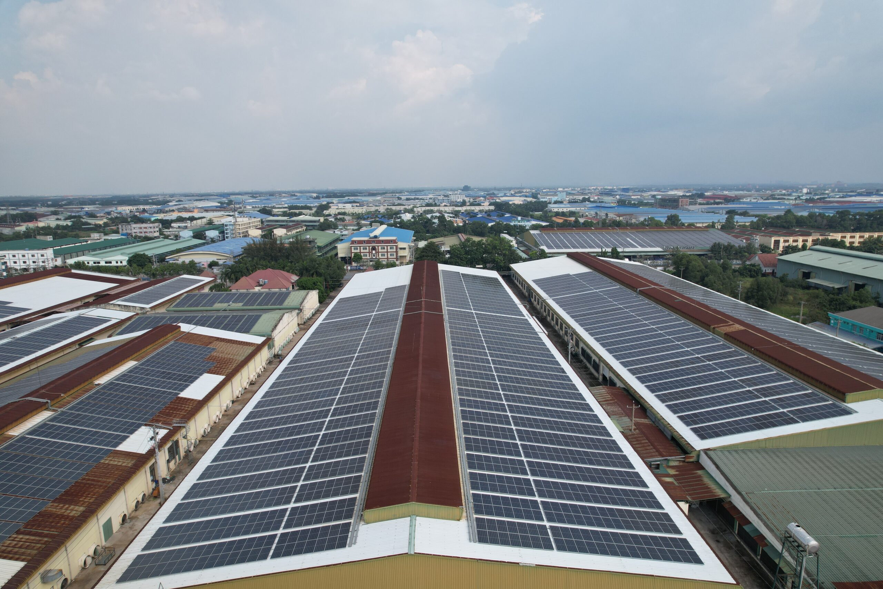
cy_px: 294
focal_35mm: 22
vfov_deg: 57.2
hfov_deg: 78.6
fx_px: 540
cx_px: 442
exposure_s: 1/1600
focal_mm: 8.38
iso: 110
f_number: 2.8
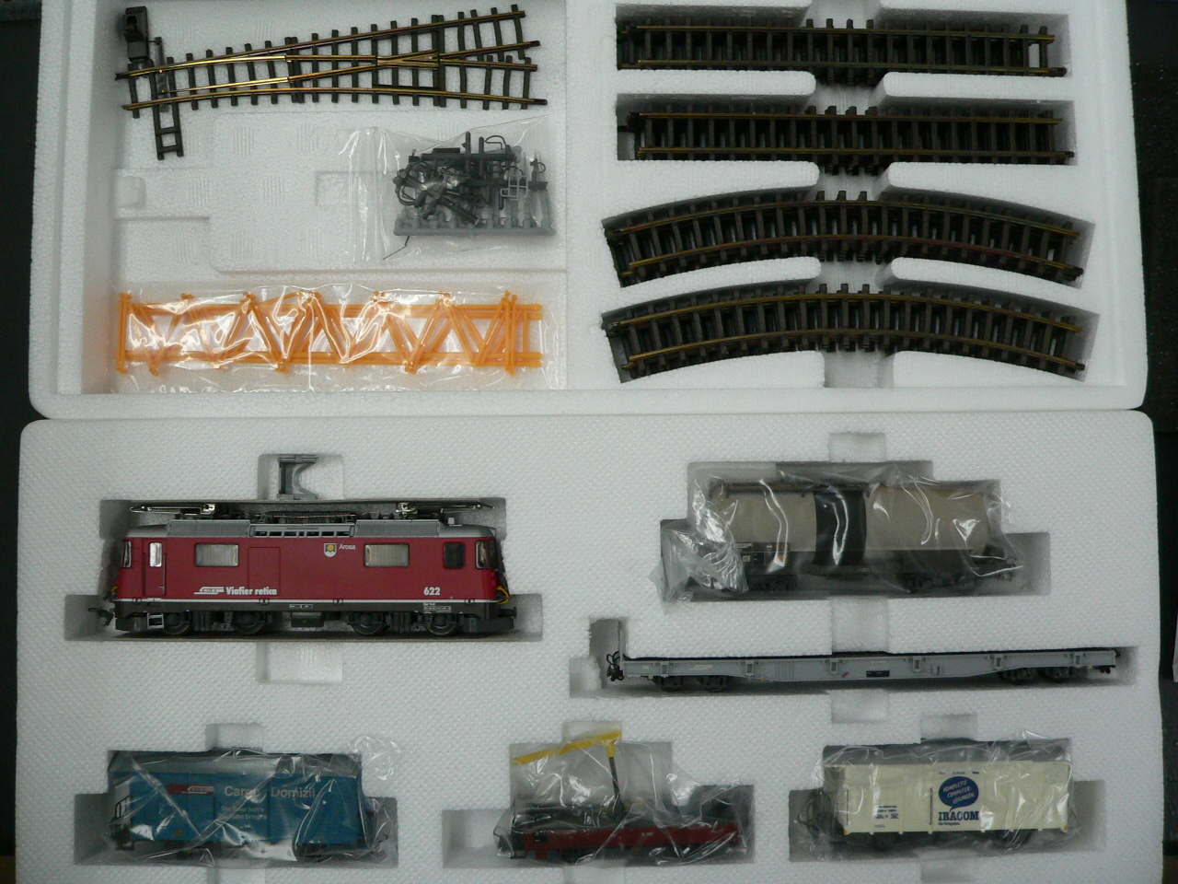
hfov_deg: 51.4
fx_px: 1225
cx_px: 589
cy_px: 442
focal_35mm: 36
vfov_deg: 39.7
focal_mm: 6
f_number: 2.8
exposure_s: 1/50
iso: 200
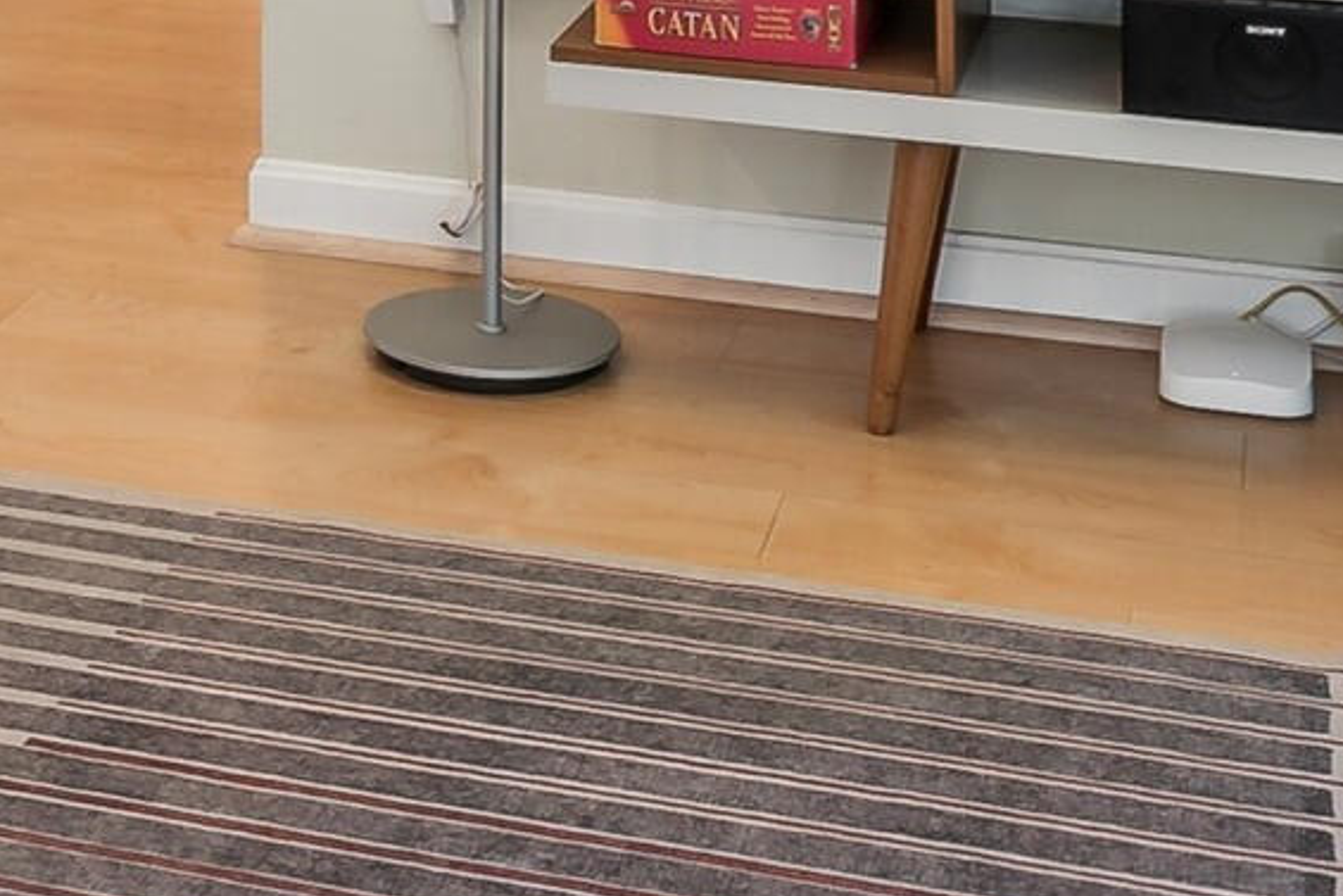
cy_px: -762
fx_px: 3172
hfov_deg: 23.2
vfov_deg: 14.1
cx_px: 116
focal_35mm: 85
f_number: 7.1
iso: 320
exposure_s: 1/10
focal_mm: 16
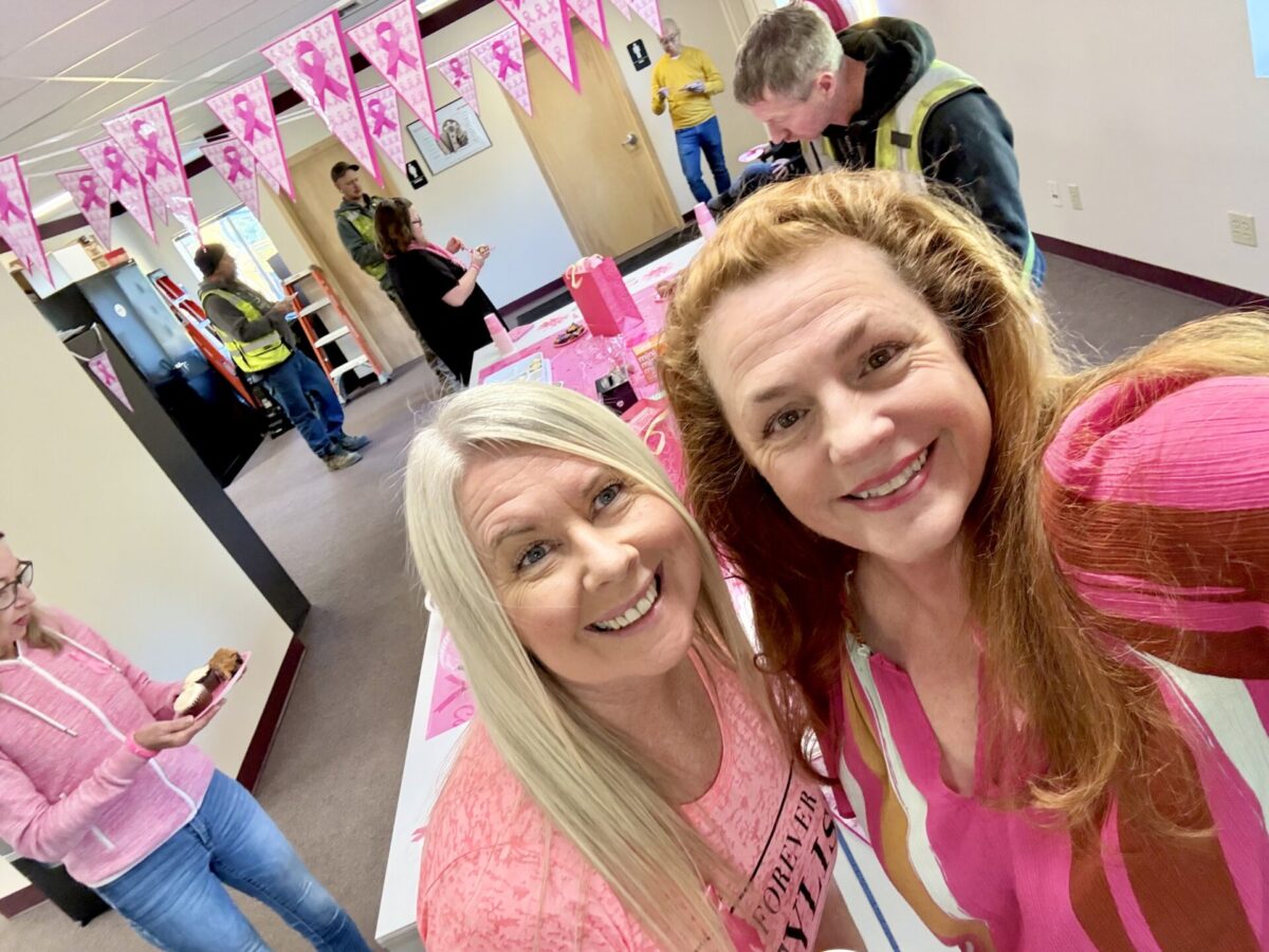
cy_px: 476
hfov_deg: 73.9
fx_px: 843
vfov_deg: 58.9
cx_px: 634
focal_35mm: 23
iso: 250
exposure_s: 1/60
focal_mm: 2.69
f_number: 1.9
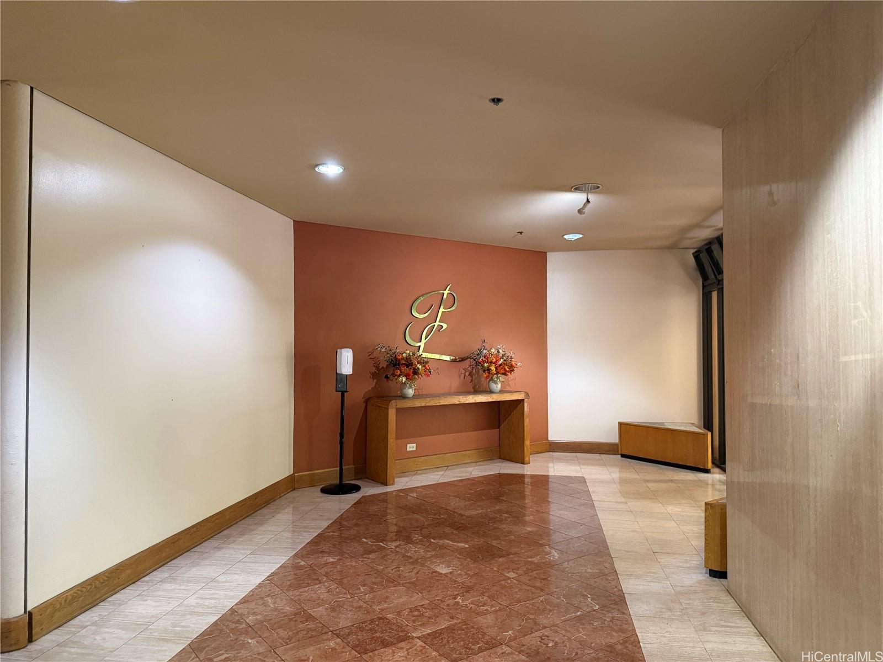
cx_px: 442
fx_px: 612
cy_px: 331
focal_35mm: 24
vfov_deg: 56.8
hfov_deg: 71.6
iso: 640
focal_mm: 6.76
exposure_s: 1/60
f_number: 1.78
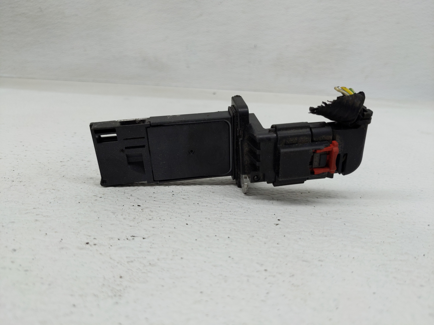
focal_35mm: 25
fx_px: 313
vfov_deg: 54.9
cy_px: 162
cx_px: 217
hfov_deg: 69.4
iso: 73
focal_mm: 4.38
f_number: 1.73
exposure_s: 1/120
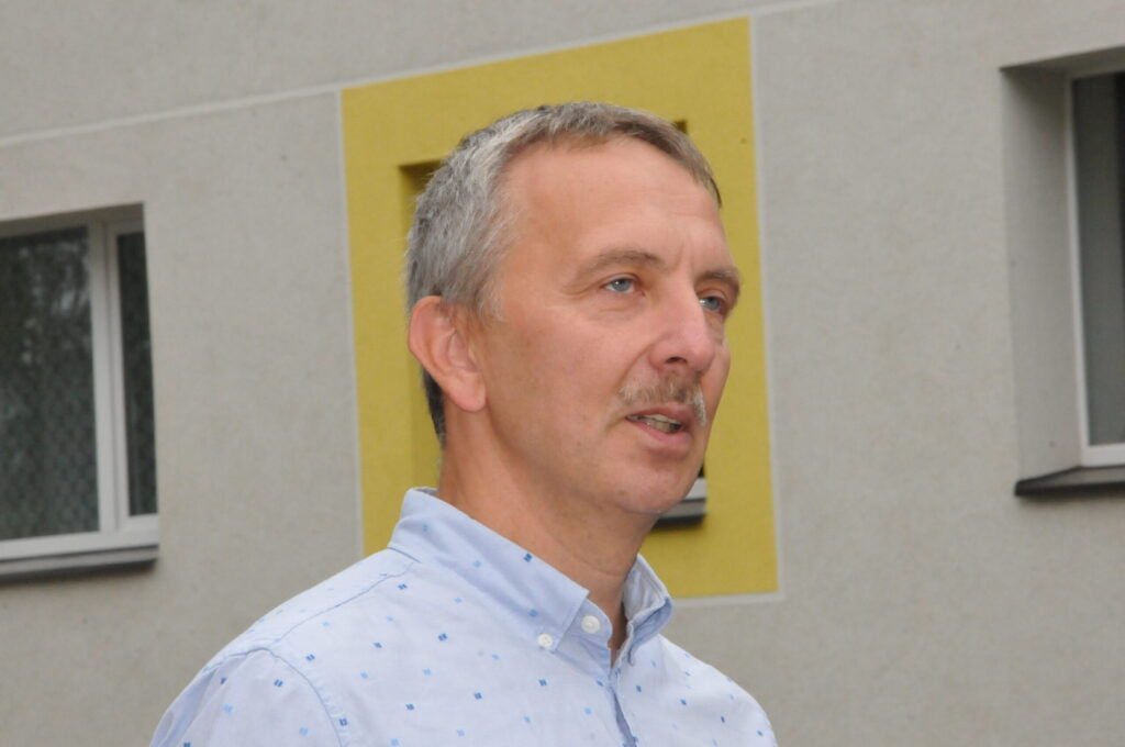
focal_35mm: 158
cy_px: 374
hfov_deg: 13.1
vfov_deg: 8.7
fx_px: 4916
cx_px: 562
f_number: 20
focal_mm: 105
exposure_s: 1/250
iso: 3200
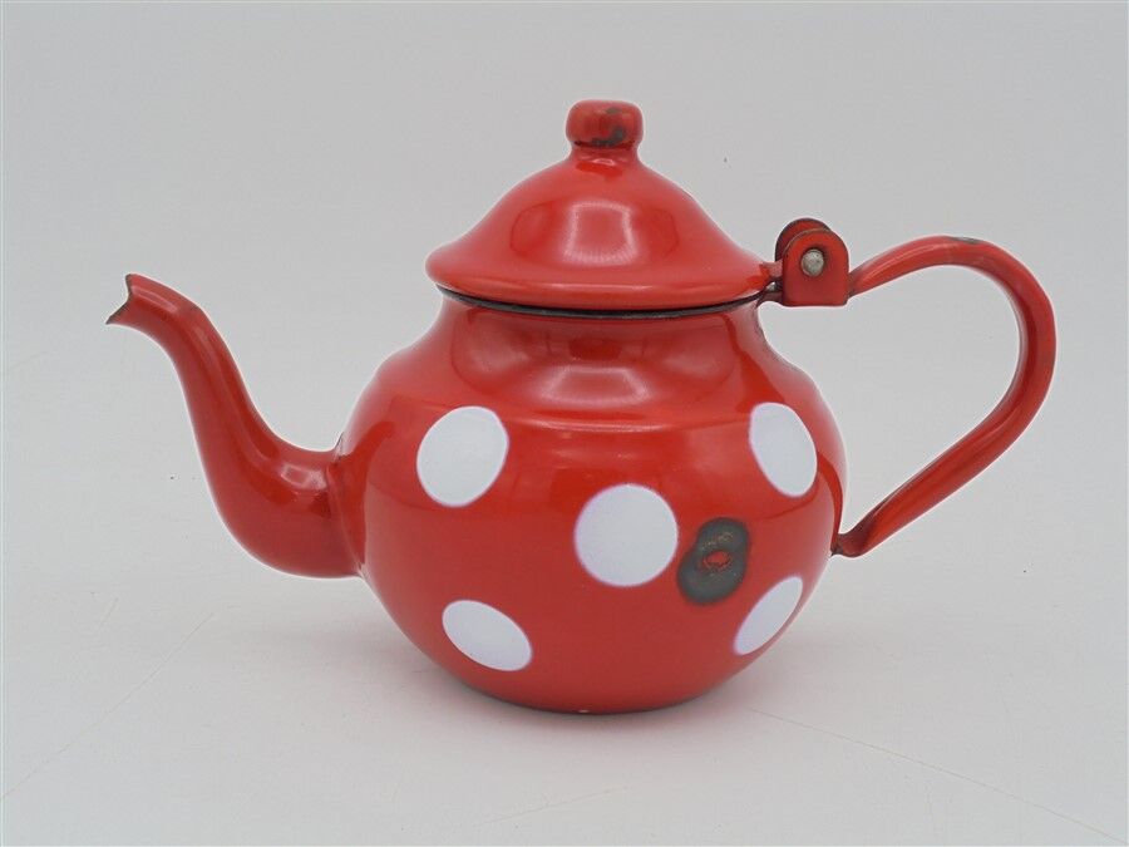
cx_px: 564
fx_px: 1598
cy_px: 424
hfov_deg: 38.9
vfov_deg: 29.7
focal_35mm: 49
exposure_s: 1/160
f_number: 4.8
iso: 100
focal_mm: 8.9
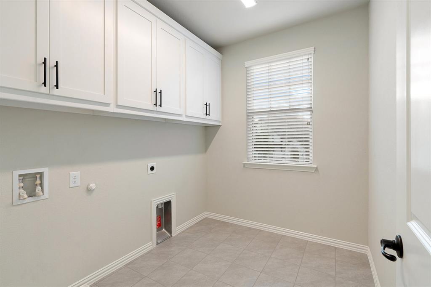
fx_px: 203
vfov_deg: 70.4
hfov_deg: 93.3
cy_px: 144
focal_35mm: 17
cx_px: 216
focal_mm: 17
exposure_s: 1/4
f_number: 8
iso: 320
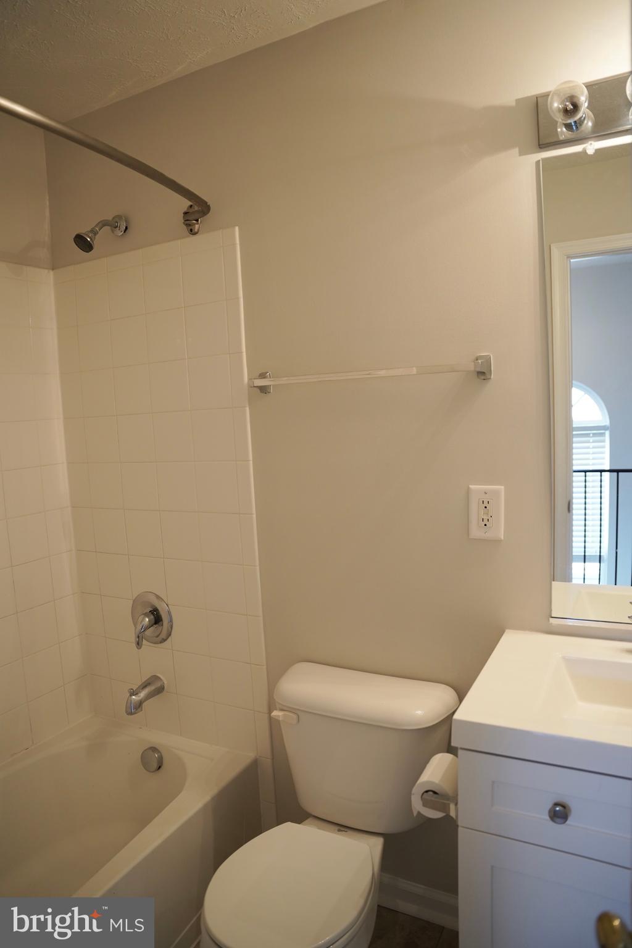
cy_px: 474
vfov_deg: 73.7
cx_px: 316
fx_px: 632
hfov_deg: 53.1
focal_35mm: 24
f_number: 2.8
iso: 800
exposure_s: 1/125
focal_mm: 24
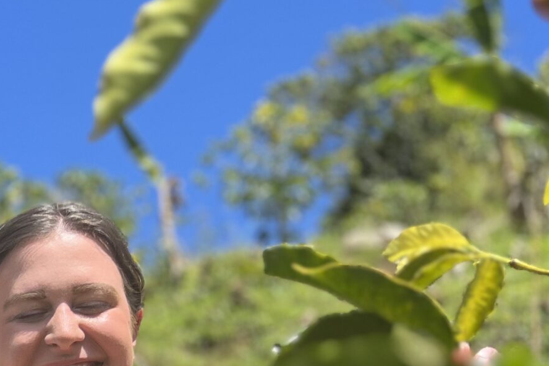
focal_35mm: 78
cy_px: 454
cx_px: -117
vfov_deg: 16.7
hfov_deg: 23.6
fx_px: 1189
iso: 50
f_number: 1.5
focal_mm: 5.7
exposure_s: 1/2762
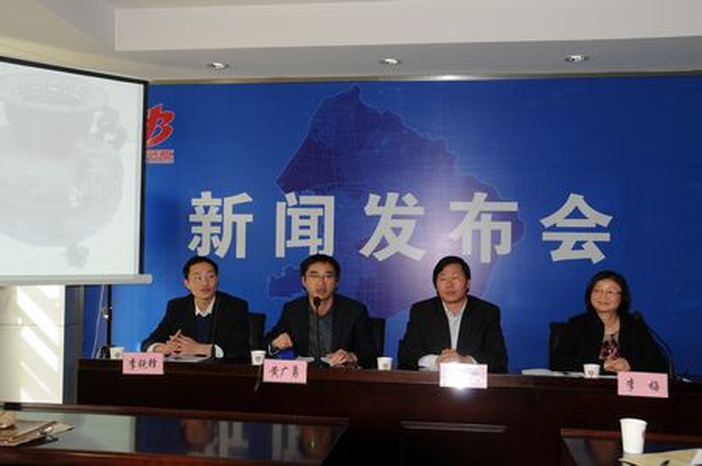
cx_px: 351
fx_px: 701
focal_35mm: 36
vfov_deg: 36.8
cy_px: 233
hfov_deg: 53.2
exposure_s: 1/60
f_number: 6.3
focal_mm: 24
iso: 200
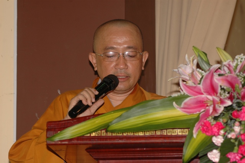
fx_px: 1224
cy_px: 82
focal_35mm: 180
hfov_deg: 11.4
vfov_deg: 7.6
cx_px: 122
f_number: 5
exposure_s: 1/60
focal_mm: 120
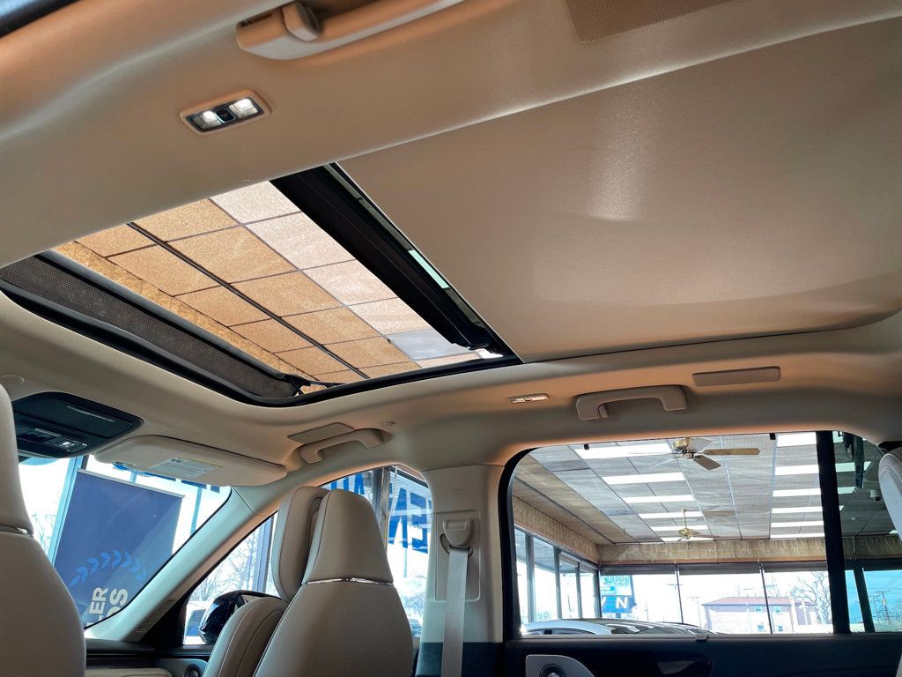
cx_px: 451
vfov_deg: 53.1
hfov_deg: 67.3
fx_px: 677
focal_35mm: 26
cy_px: 338
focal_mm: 4.2
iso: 50
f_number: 1.6
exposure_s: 1/120
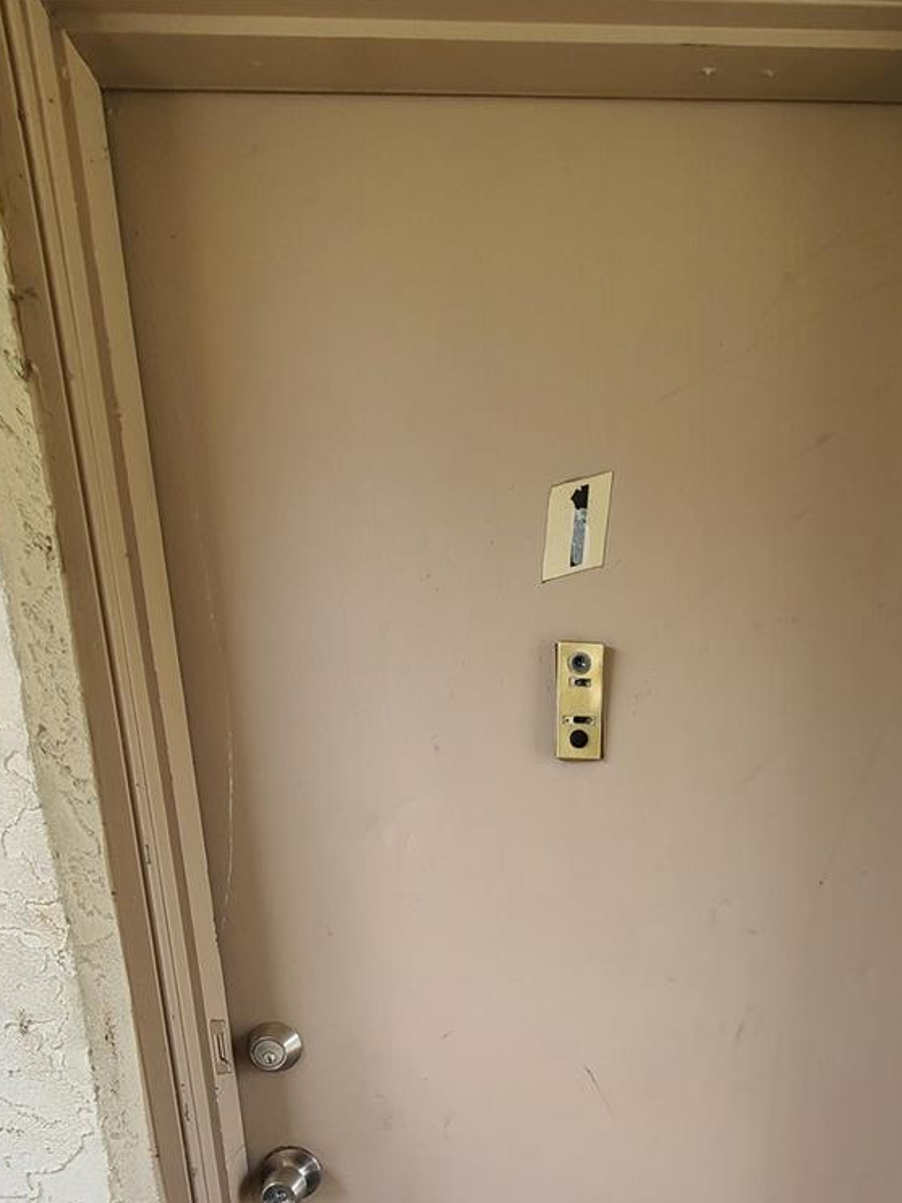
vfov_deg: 71.0
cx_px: 577
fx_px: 730
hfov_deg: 62.3
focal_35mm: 21
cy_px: 963
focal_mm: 2.2
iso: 80
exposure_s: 1/119
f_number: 2.2
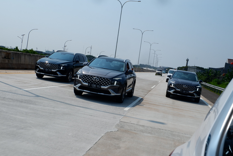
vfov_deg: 30.5
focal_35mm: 44
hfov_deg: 44.5
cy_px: 78
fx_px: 285
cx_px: 116
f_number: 13
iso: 200
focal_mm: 29.5
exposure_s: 1/400
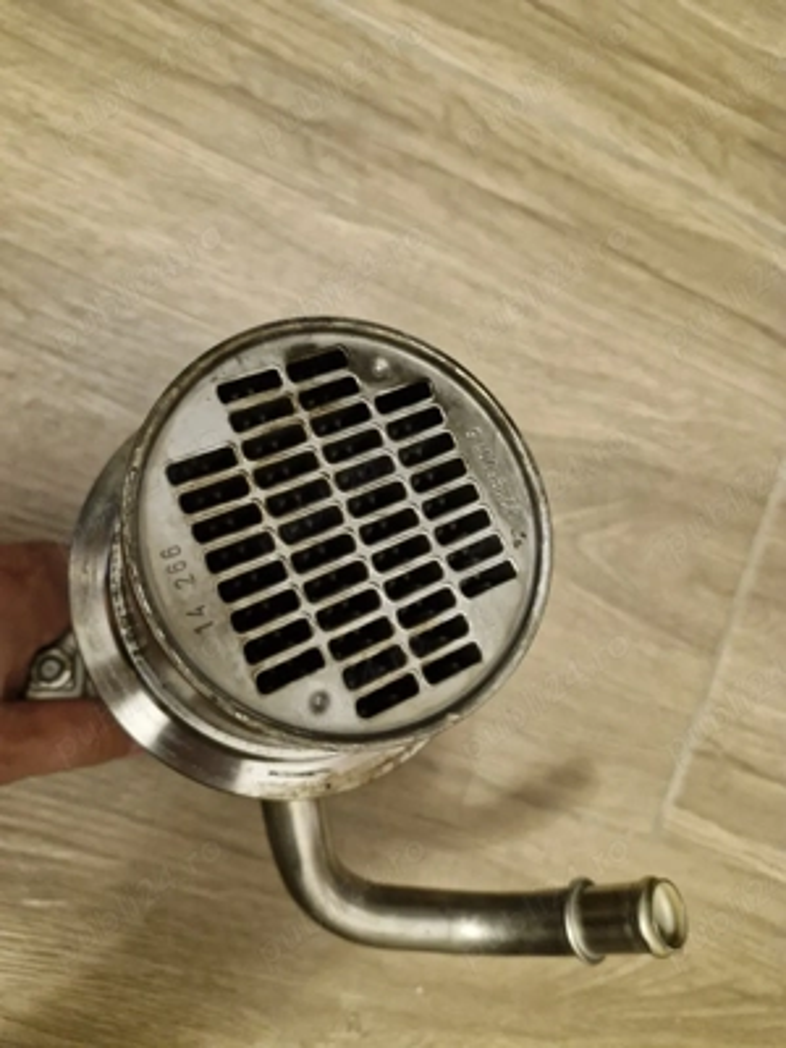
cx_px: 393
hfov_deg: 58.9
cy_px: 524
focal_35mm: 23
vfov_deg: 73.9
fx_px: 696
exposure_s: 1/25
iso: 800
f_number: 1.8
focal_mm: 5.54
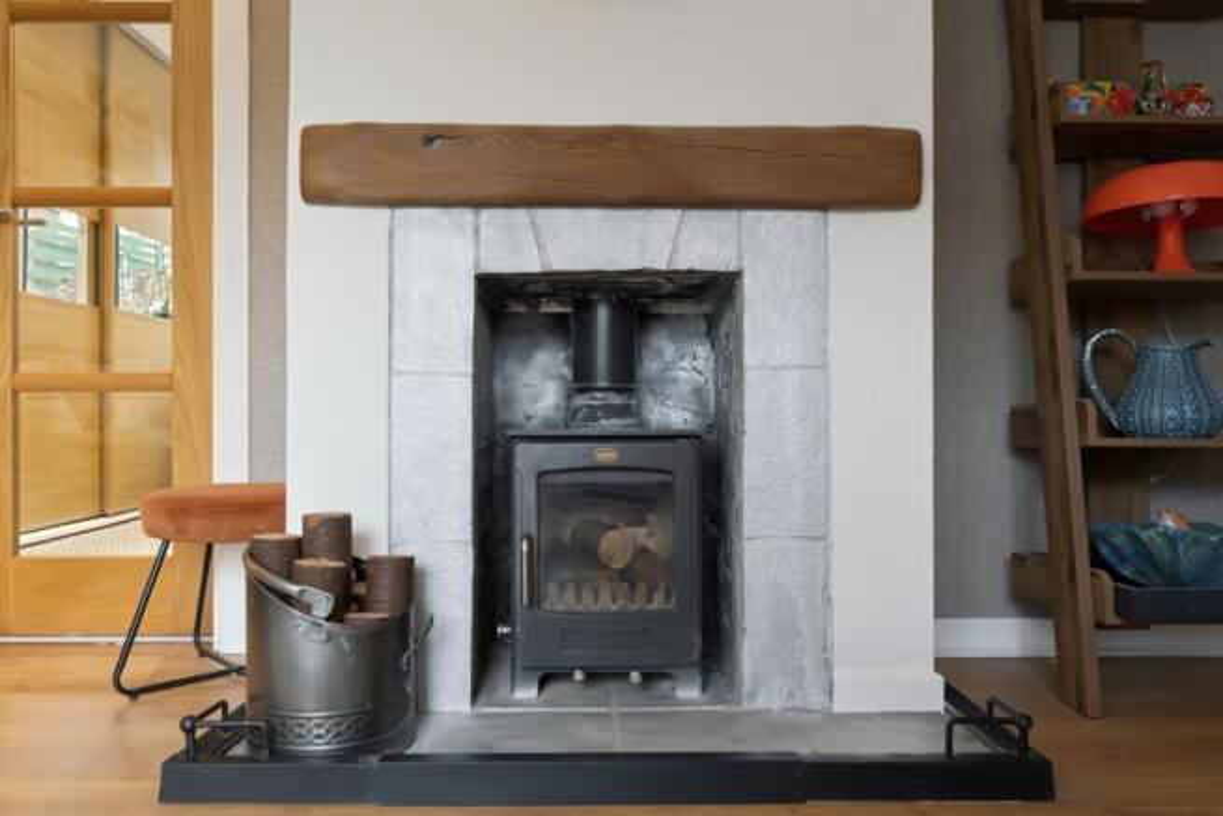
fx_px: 866
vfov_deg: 50.4
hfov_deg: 70.4
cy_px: 408
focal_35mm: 26
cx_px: 612
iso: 800
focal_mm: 17
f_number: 2.8
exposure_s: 1/60
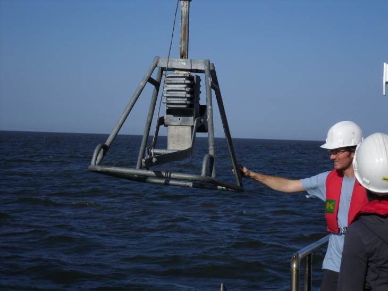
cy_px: 146
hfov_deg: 25.3
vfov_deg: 19.1
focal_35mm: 77
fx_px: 863
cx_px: 194
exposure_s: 1/500
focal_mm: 13.9
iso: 64
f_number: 5.9
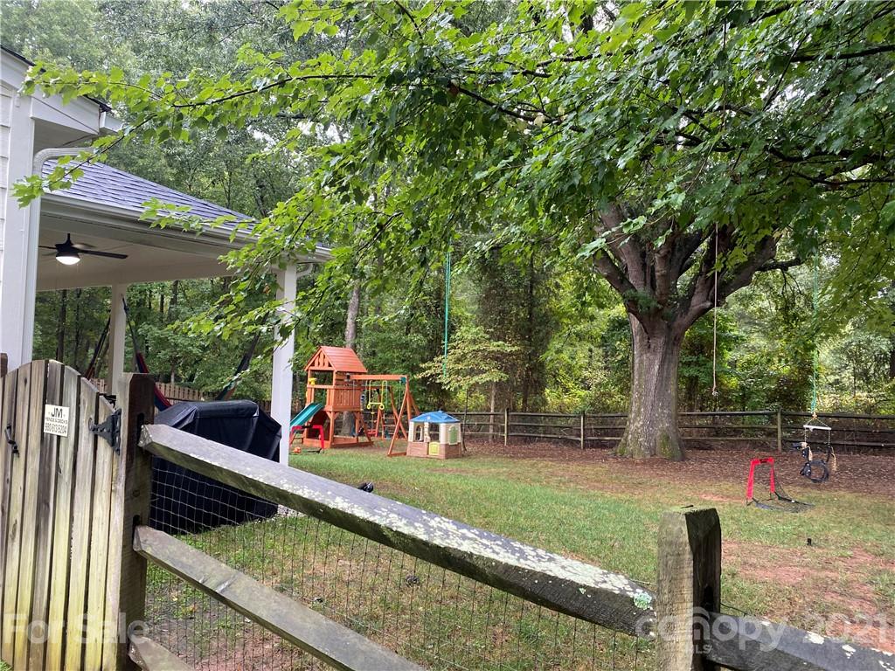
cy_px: 336
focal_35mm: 26
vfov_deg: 53.1
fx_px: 672
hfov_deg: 67.3
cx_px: 448
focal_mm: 4.25
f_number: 1.8
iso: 125
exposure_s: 1/121
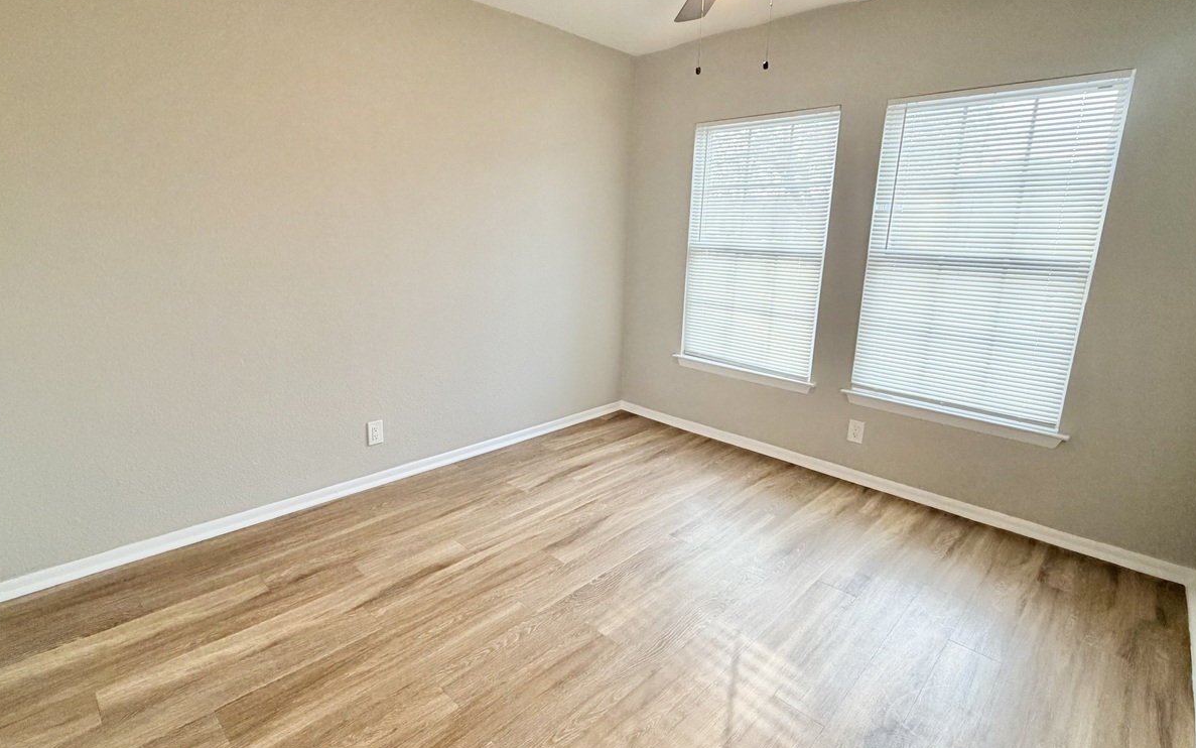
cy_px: 353
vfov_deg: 65.0
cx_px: 580
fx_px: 587
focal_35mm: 18
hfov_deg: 91.1
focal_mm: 2.22
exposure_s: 1/60
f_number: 2.2
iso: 250
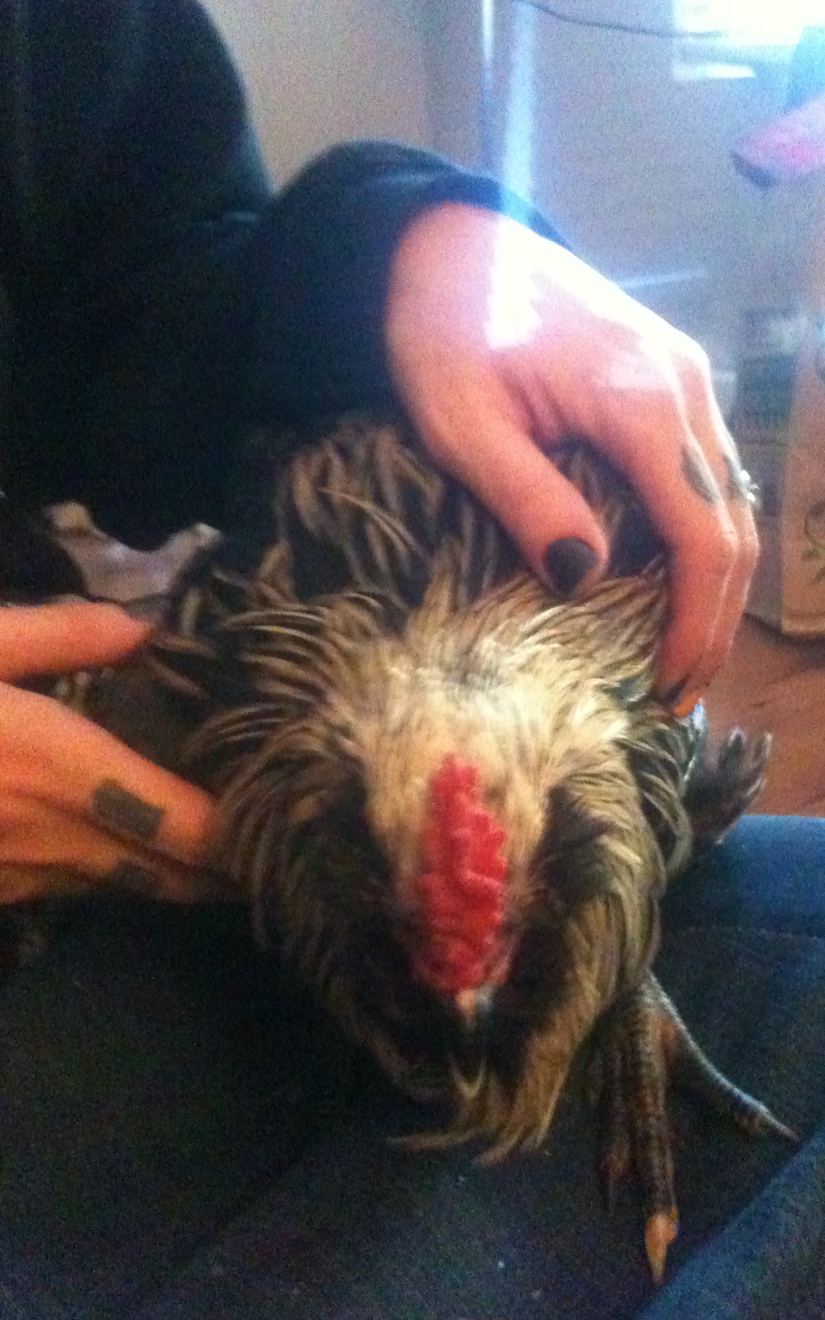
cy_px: 650
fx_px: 1367
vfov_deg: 51.5
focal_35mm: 38
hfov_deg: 33.5
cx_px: 501
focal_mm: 3.85
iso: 1000
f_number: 2.8
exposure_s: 1/10
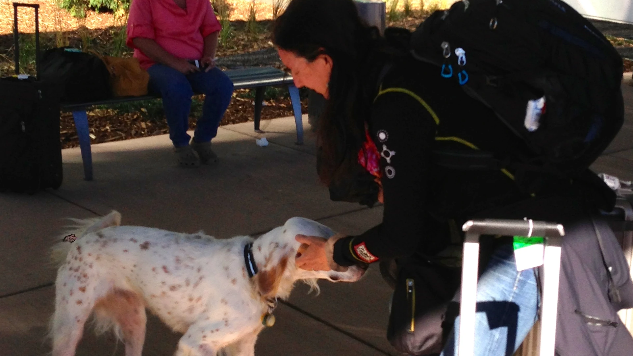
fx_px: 1024
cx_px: 371
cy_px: 180
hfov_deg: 34.3
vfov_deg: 19.7
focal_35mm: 61
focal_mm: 4.13
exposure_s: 1/919
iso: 50
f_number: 2.4
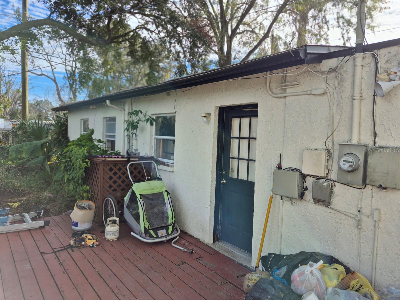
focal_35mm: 23
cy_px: 150
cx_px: 200
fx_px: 266
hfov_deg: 73.9
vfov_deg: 58.9
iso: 25
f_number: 1.8
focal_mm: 5.4
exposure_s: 1/1604
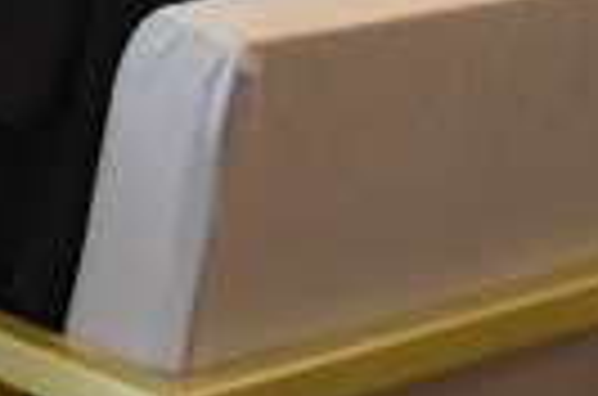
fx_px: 2758
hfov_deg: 12.1
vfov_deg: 7.9
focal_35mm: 166
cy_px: -387
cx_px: -94
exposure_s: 1/80
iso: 1250
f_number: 5.6
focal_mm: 23
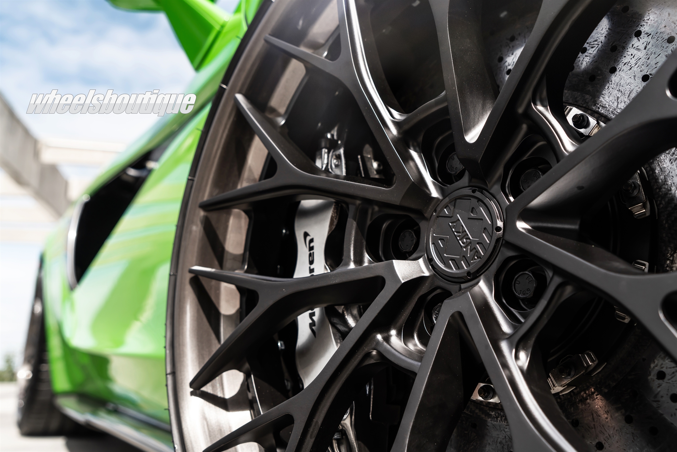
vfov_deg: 35.9
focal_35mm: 37
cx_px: 338
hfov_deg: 51.9
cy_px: 226
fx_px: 696
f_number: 6.3
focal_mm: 37
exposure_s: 1/200
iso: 200
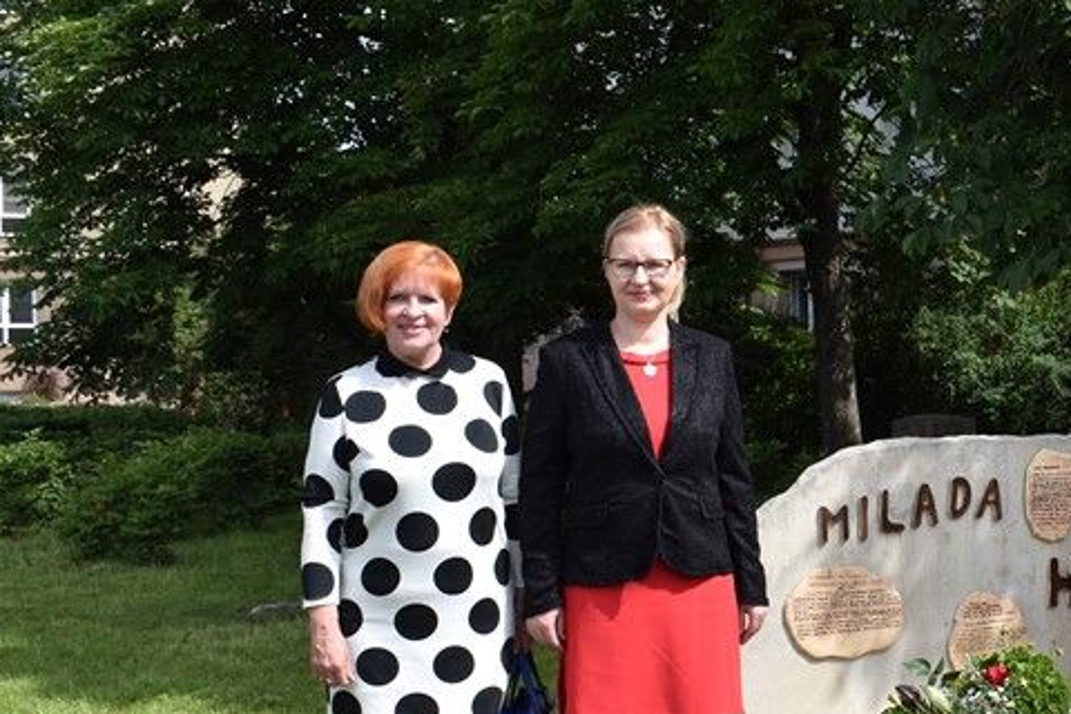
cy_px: 476
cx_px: 975
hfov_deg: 30.0
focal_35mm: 64
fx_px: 1904
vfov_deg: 21.2
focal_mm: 20
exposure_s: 1/250
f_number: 8
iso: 100
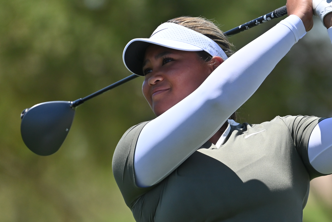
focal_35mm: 807
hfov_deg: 2.6
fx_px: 7442
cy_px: 145
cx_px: 217
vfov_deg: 1.7
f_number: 5.6
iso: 800
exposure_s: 1/4000
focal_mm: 400
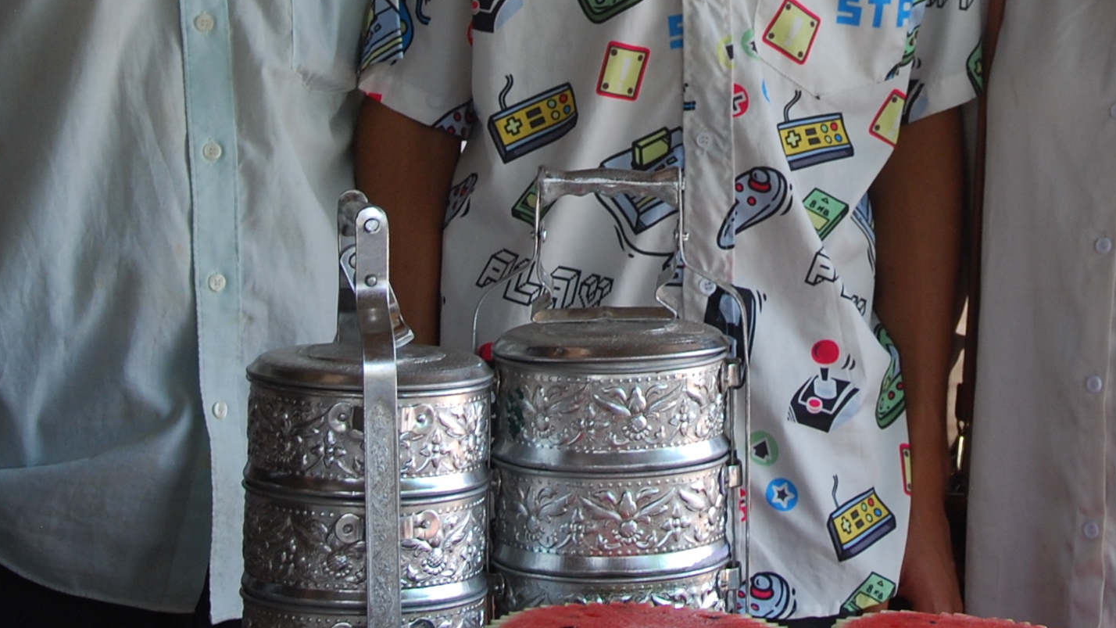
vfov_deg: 8.3
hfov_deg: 14.8
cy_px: -109
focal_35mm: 145
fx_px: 4290
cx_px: 795
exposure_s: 1/80
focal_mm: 34
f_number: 4.5
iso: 200
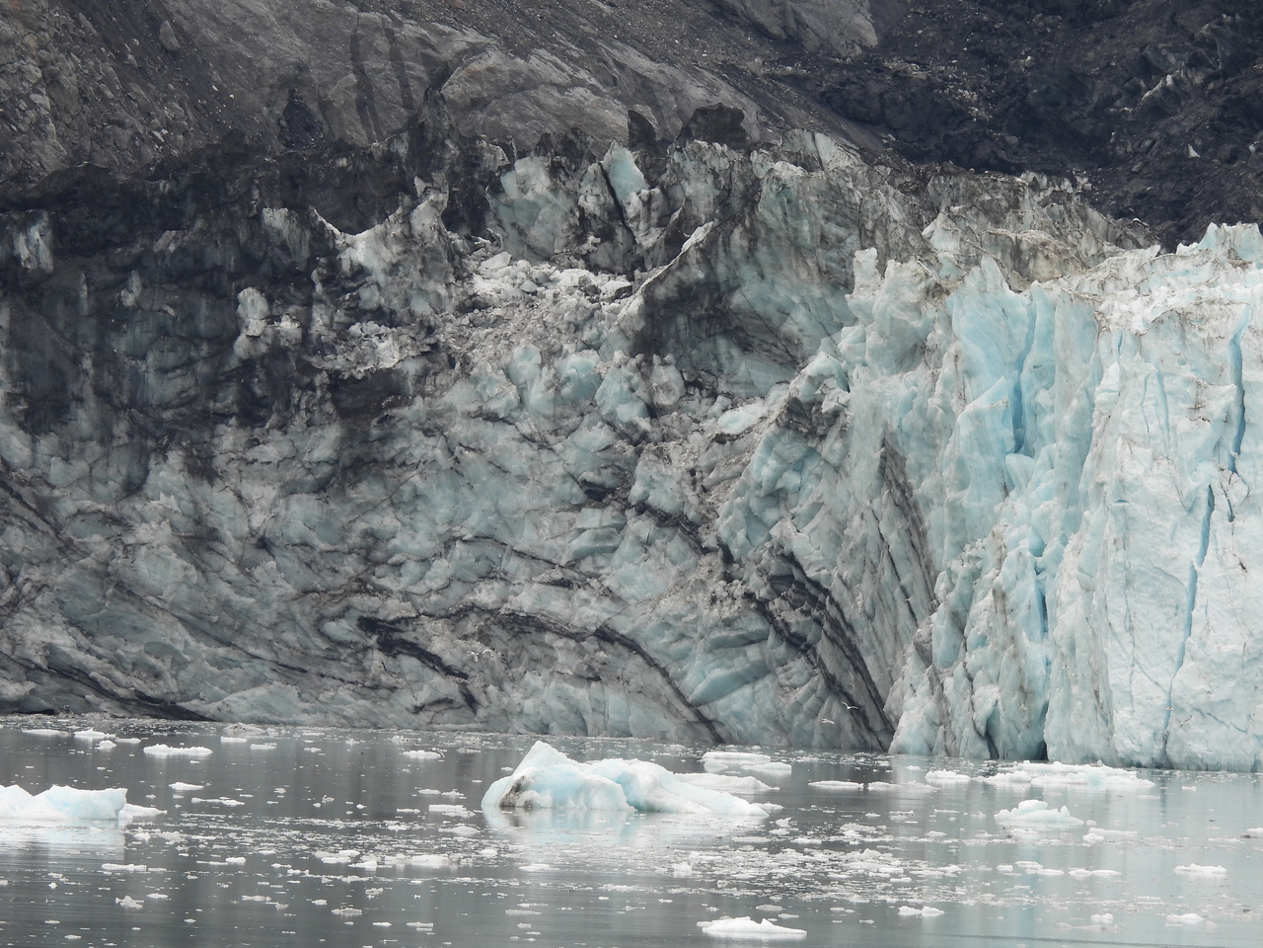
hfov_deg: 4.4
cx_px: 632
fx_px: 16419
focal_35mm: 450
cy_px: 474
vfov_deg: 3.3
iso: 100
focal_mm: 80.3
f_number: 5
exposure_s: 1/400
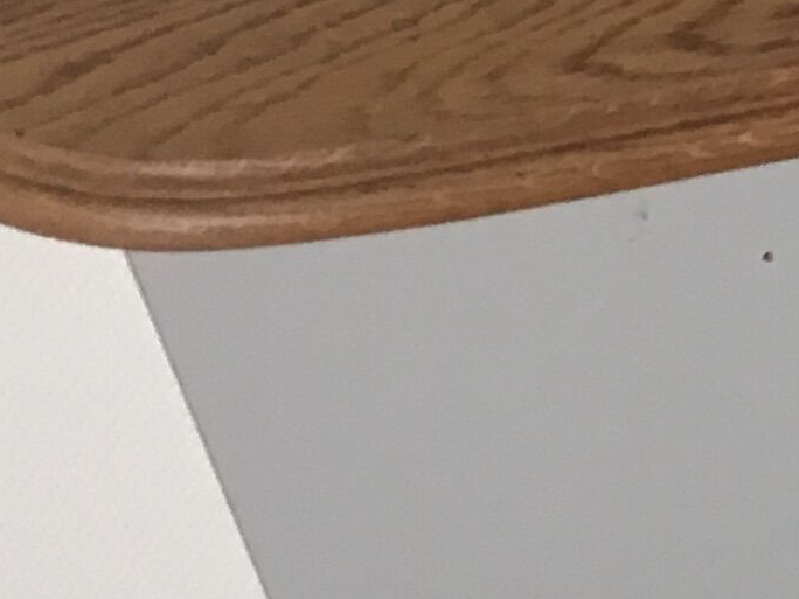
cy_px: -160
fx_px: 3947
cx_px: 1927
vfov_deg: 8.6
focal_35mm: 171
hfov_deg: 10.1
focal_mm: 4.15
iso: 80
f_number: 2.2
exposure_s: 1/33
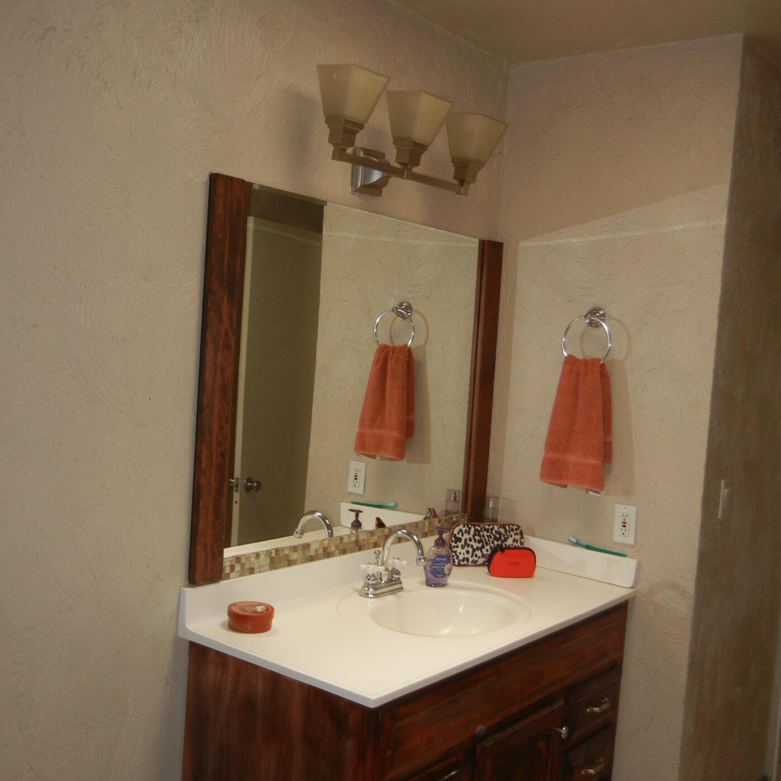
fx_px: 970
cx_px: 388
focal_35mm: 38
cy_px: 408
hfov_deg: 43.9
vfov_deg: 43.8
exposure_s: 1/30
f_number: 3.5
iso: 200
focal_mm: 5.4
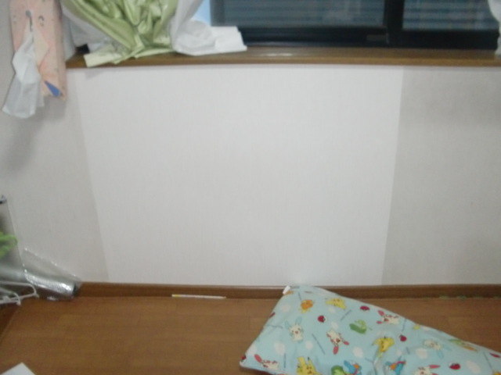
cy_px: 188
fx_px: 550
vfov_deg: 37.7
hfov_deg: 49.0
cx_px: 250
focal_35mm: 38
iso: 400
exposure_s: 1/60
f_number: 3.9
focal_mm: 6.66
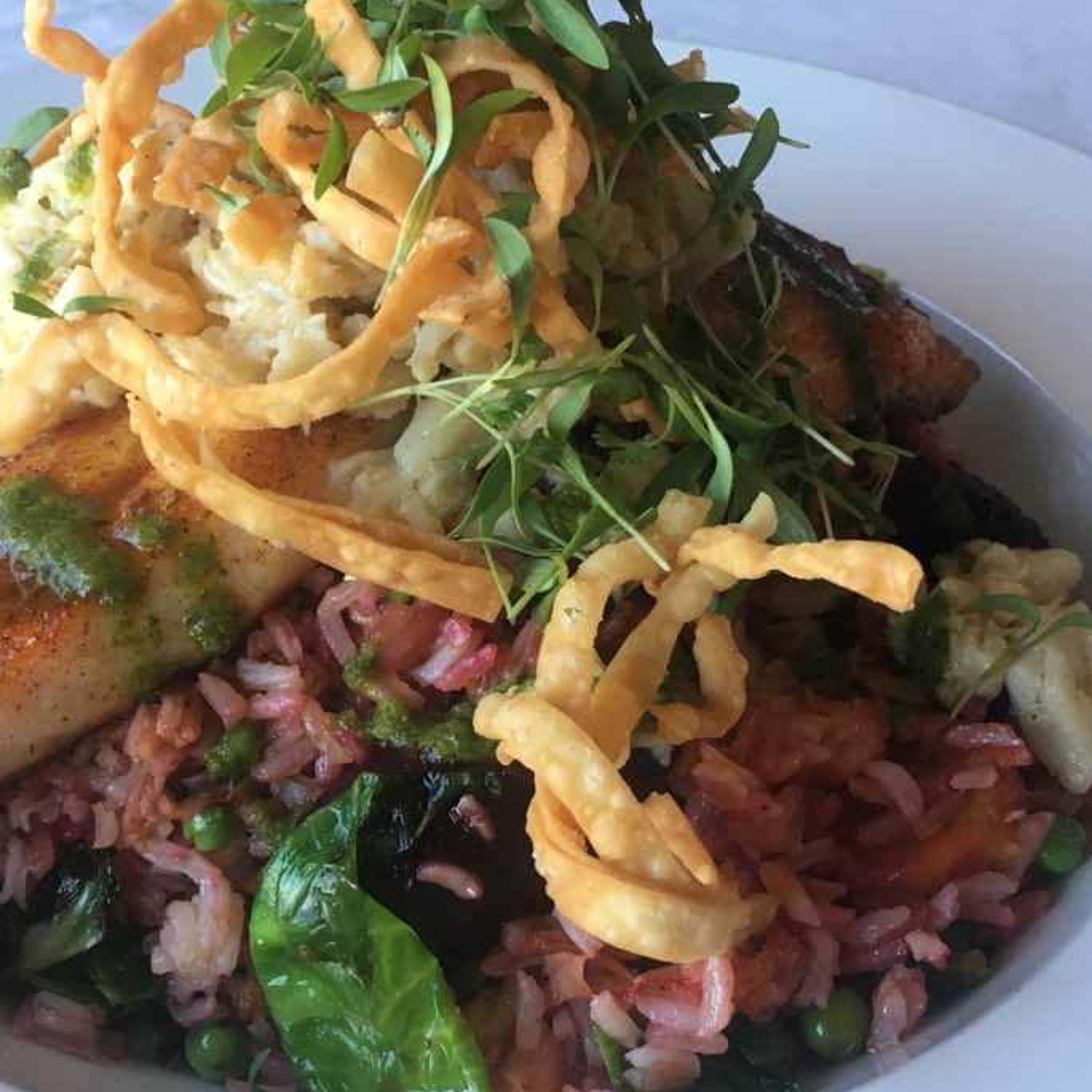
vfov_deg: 37.5
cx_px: 409
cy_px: 562
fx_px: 1606
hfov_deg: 37.3
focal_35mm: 45
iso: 40
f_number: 2.2
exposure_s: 1/30
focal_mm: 4.15
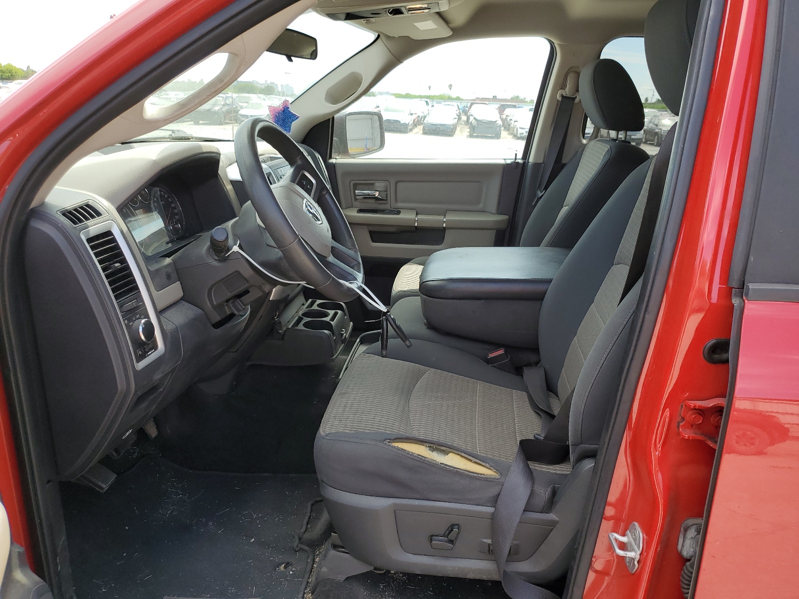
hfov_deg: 67.3
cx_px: 400
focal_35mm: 26
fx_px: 600
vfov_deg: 53.1
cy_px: 300
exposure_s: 1/526
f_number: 1.5
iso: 50
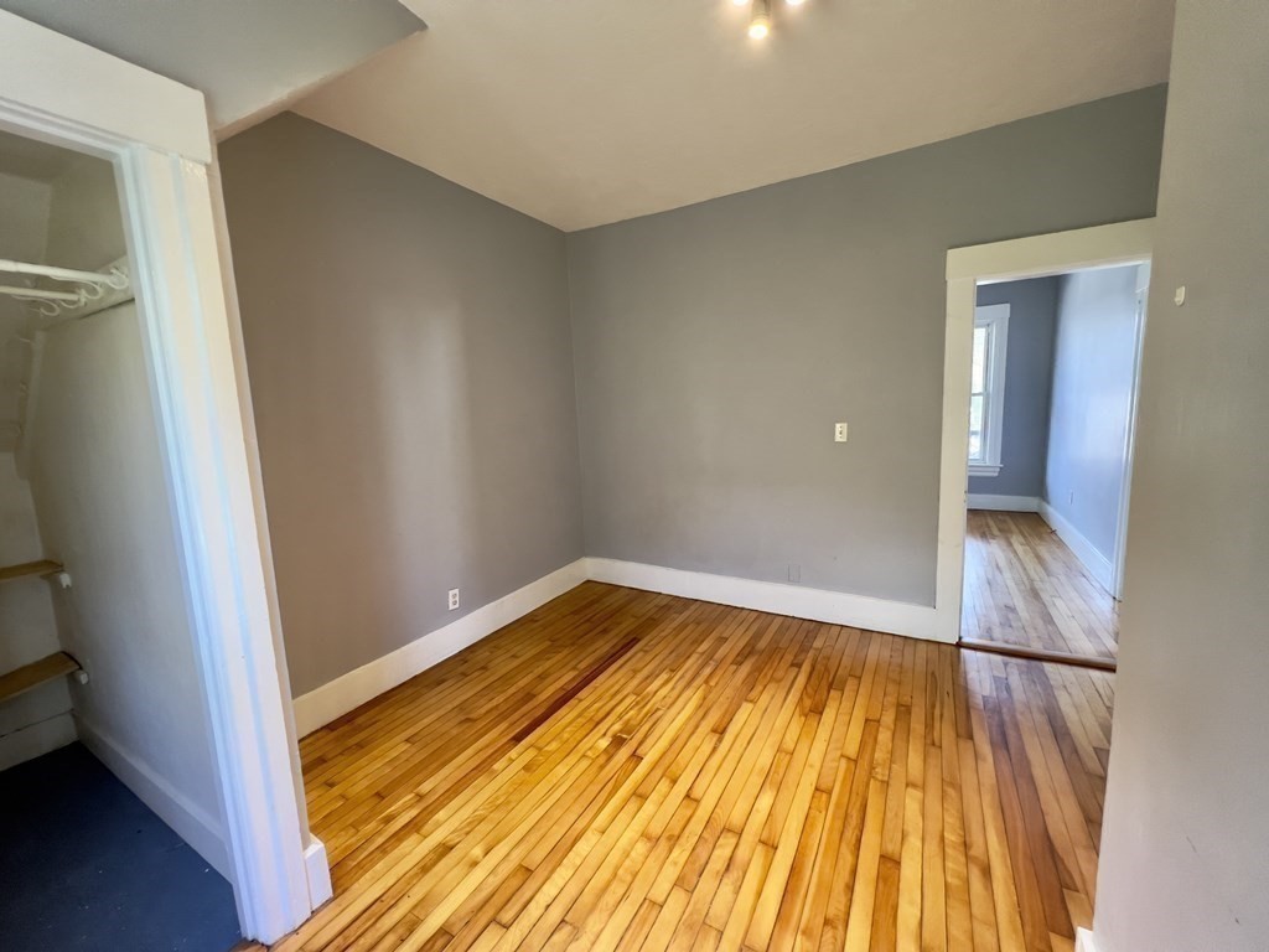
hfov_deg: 106.2
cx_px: 634
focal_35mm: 13
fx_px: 477
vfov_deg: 89.9
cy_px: 476
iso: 250
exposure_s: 1/60
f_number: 1.8
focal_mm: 1.57
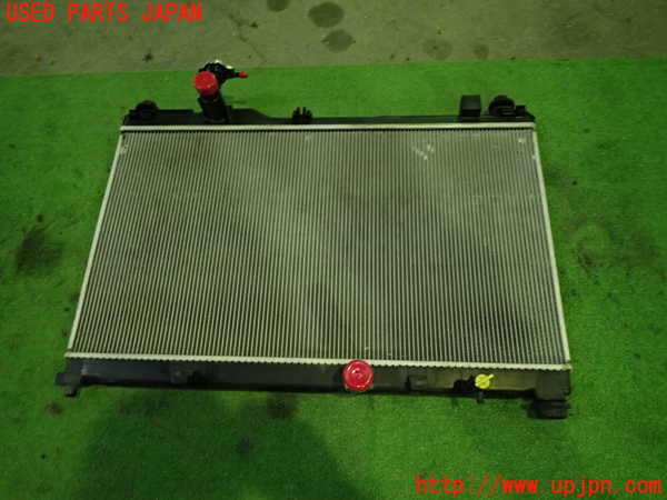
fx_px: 482
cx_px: 334
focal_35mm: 25
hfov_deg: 69.4
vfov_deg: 54.9
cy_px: 250
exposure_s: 1/30
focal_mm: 4.5
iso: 500
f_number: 2
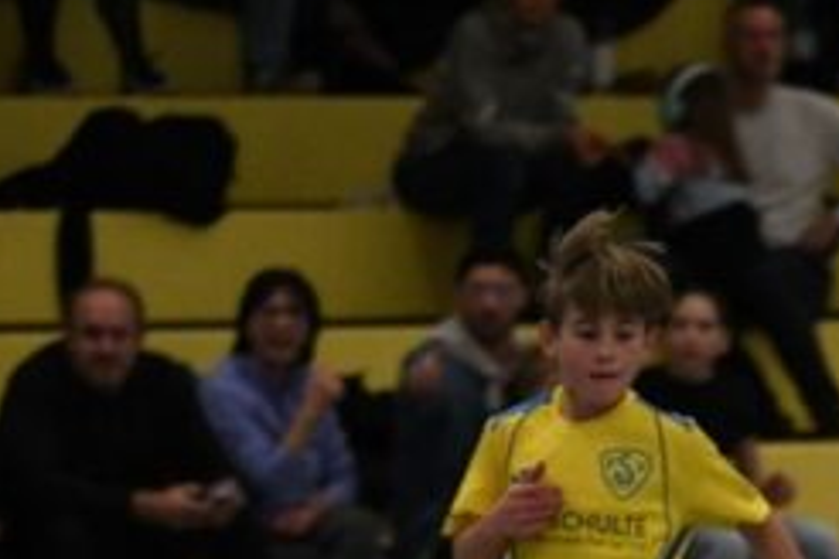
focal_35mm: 437
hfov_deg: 4.7
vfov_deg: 3.1
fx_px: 10184
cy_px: 886
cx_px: 1272
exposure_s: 1/1250
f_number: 2.8
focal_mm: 105
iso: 5000
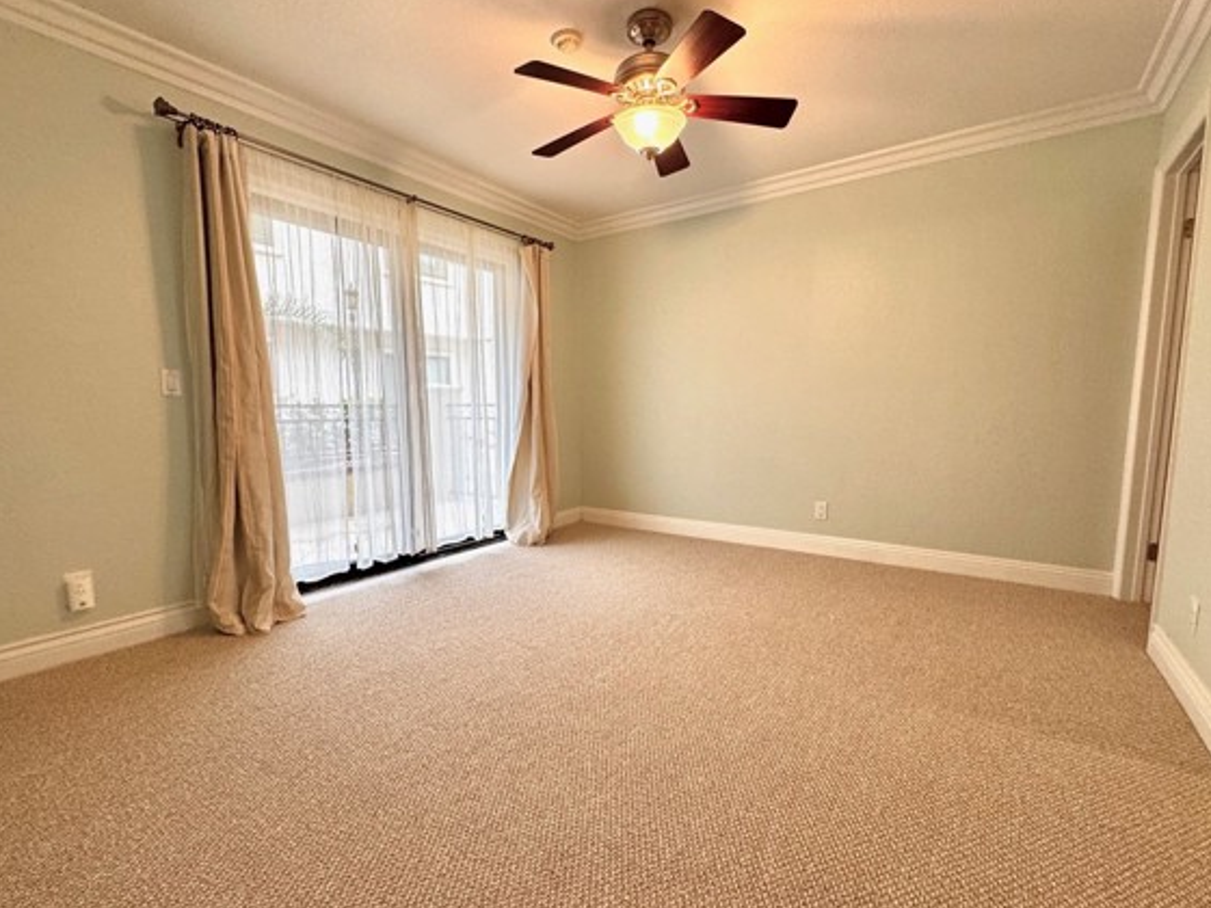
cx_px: 601
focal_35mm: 16
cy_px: 471
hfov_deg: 94.5
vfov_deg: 78.1
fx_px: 560
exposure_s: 1/120
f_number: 2.2
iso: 160
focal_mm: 2.22
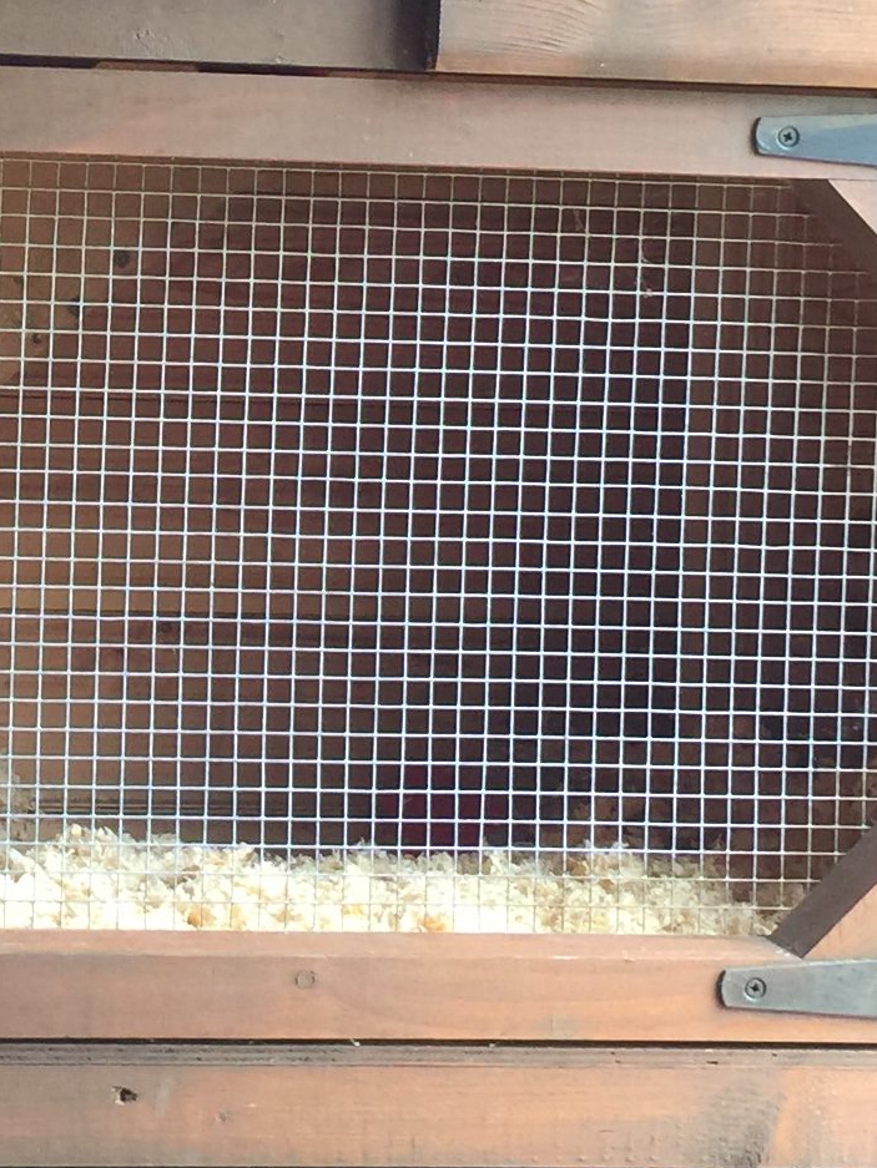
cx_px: -145
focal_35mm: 101
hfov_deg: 14.2
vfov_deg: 19.3
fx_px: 3411
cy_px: 297
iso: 40
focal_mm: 4.15
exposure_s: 1/33
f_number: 2.2
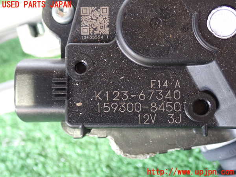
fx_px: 300
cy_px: 88
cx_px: 118
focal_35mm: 44
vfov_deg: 32.9
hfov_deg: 42.9
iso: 800
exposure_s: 1/13
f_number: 2.9
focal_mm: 7.84
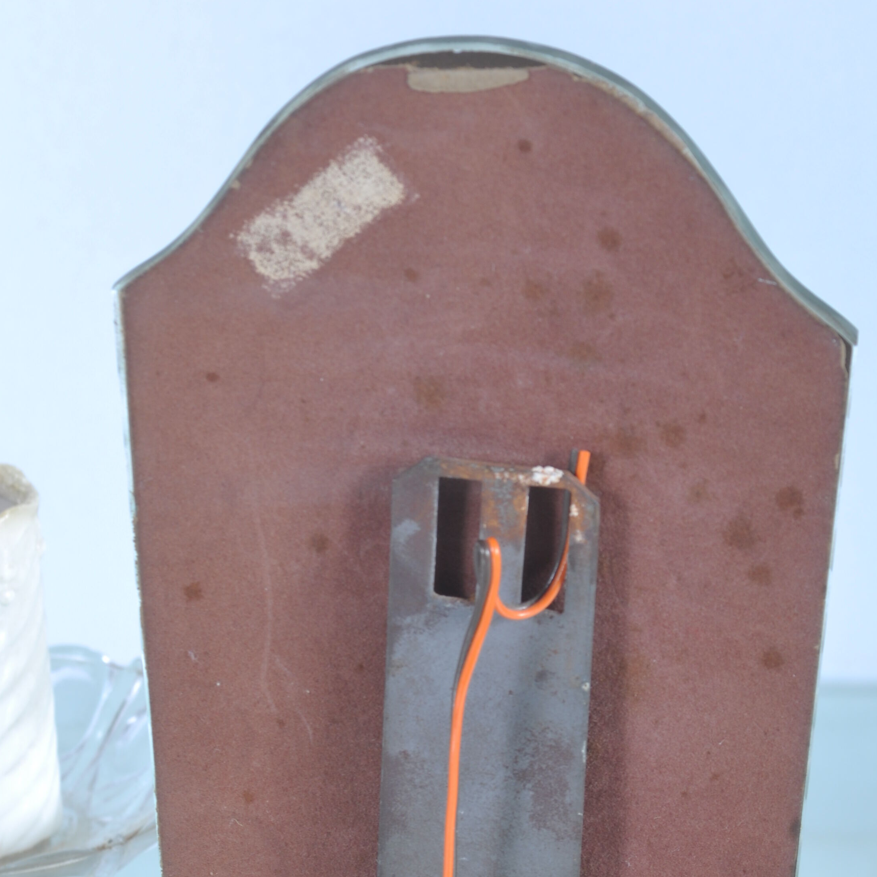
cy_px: 813
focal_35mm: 261
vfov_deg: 6.7
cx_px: 445
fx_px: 7476
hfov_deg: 6.7
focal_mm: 105
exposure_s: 1/160
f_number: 14
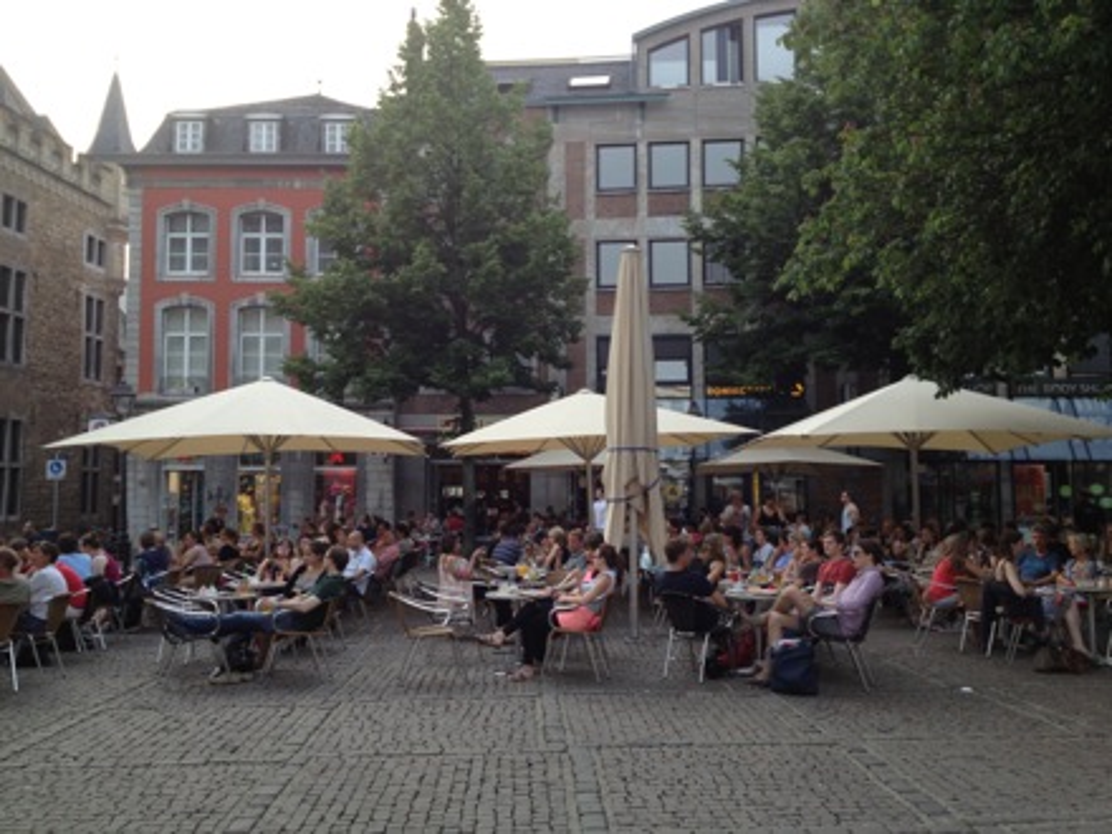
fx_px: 1124
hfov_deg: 52.6
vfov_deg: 40.7
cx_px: 556
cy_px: 417
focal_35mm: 35
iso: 50
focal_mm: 4.28
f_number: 2.4
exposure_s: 1/167
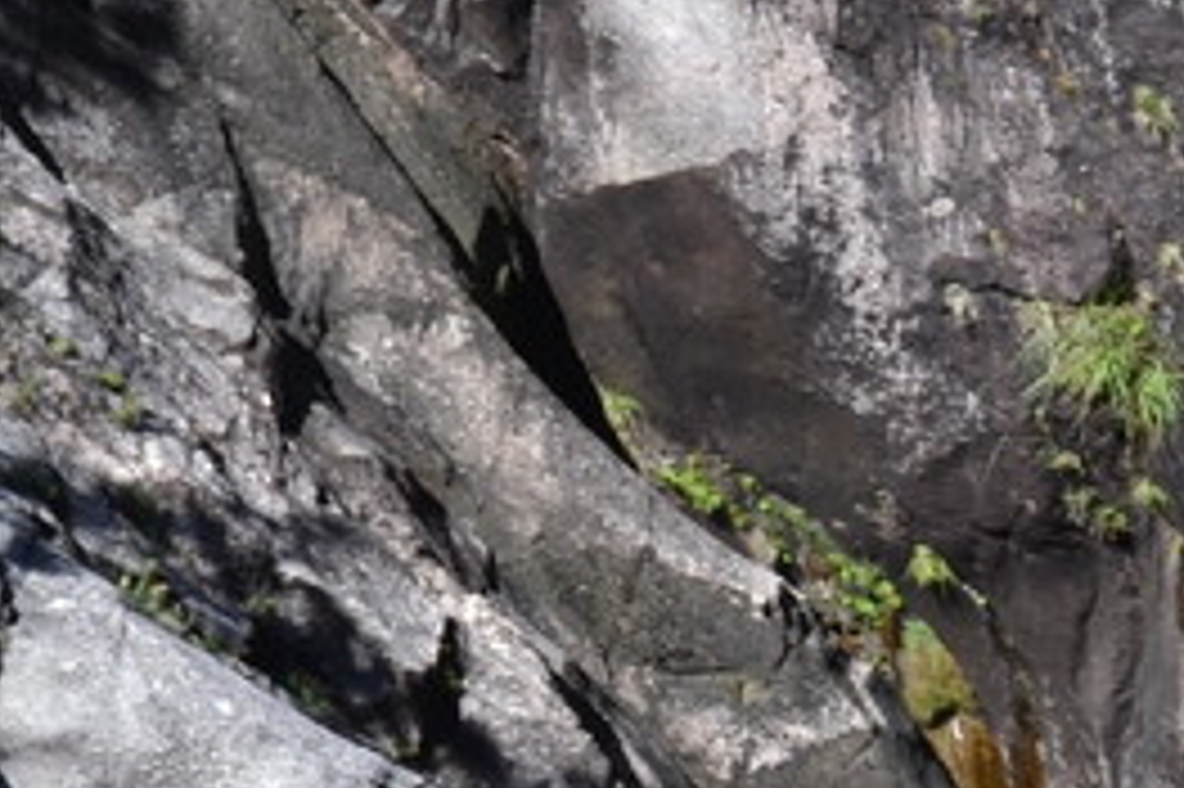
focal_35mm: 219
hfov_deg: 9.3
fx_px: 7198
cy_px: 1036
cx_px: 1360
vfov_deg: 6.2
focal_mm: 30
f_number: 6.3
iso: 100
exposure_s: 1/160
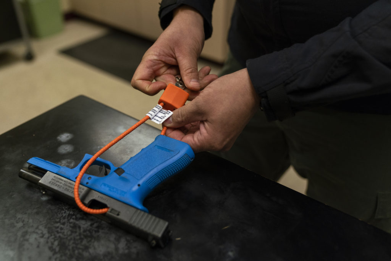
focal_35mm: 34
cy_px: 130
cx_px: 196
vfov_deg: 38.9
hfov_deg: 55.8
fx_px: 369
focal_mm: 34
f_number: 2.8
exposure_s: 1/320
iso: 1600
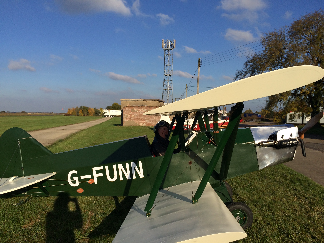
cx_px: 162
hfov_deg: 61.7
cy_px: 122
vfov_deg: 48.2
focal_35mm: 29
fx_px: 271
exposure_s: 1/2933
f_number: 2.2
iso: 32
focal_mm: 4.15
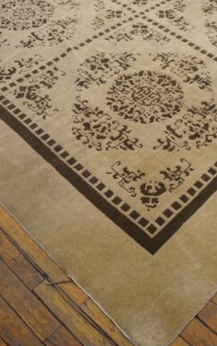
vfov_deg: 47.2
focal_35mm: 42
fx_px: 397
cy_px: 175
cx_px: 161
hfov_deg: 30.1
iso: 640
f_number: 4
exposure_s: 1/60
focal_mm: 18
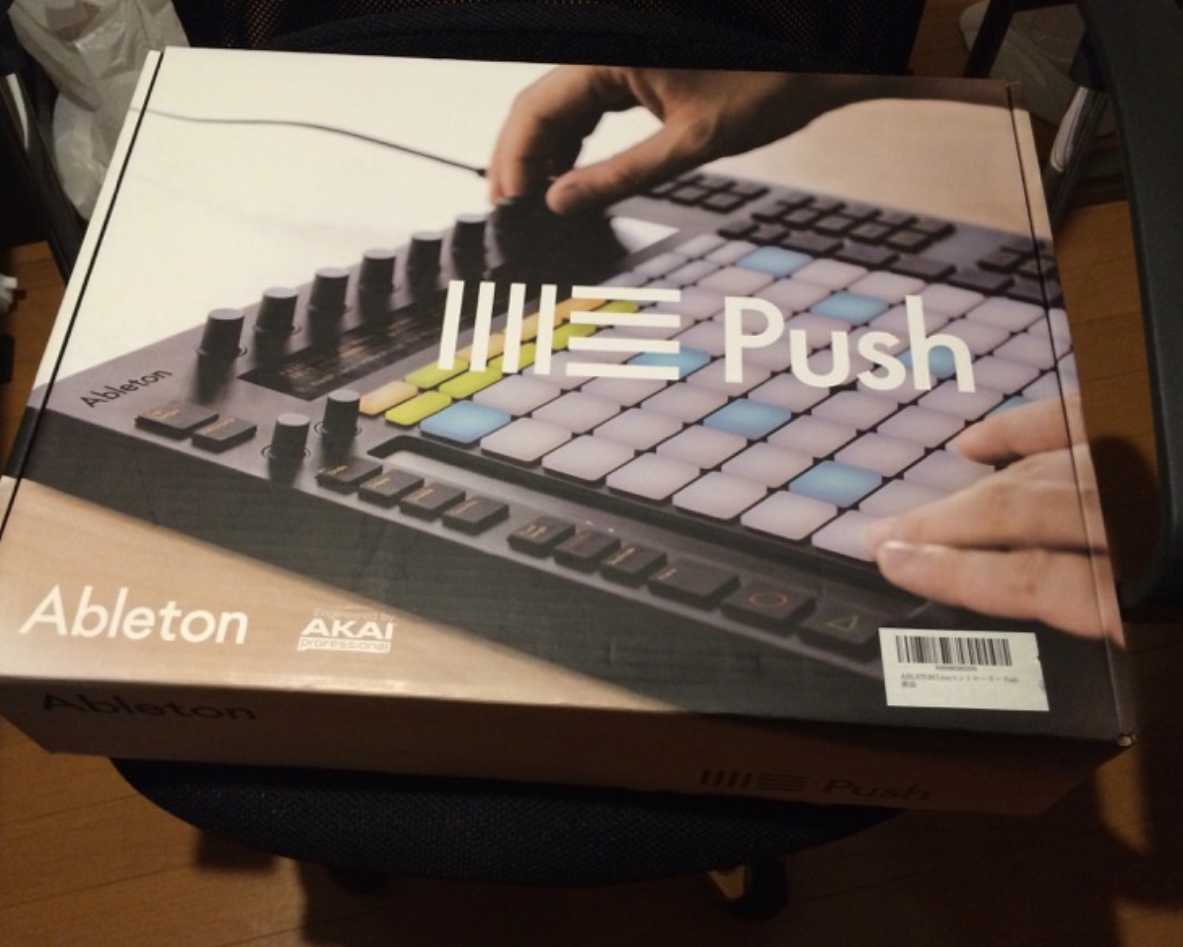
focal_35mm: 31
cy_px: 477
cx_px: 562
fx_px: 1085
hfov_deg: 57.2
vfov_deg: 47.1
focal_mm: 4.15
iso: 250
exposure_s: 1/17
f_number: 2.2
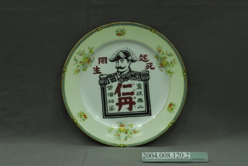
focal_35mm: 90
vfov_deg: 15.2
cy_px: 83
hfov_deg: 22.6
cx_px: 124
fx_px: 621
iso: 1000
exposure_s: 1/20
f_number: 10
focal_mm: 60
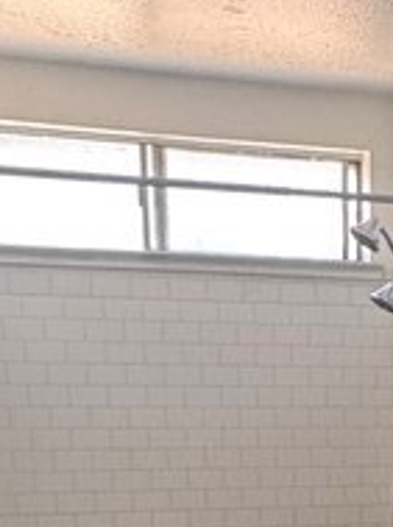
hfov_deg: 18.4
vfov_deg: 23.5
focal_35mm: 76
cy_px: 630
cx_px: 460
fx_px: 1154
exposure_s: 1/99
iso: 200
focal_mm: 2.22
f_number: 2.2
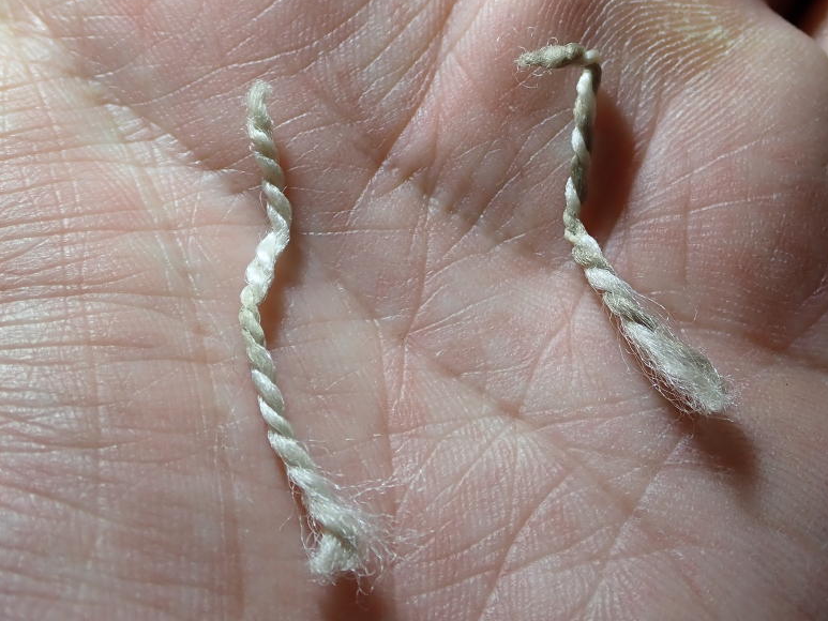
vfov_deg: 27.4
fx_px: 1268
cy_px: 227
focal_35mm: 53
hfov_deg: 36.1
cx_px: 443
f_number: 4
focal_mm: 7.34
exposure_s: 1/250
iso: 100
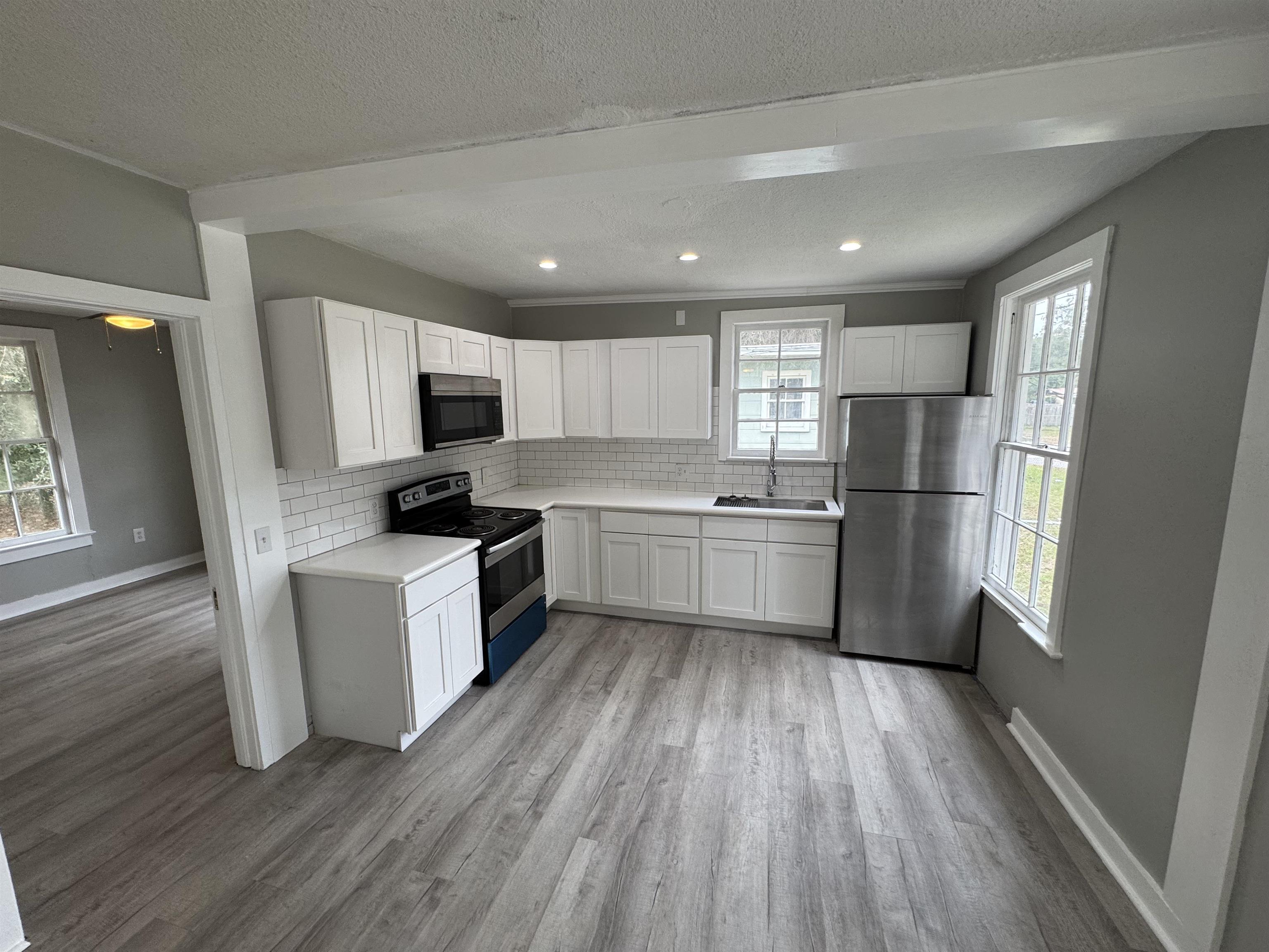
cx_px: 634
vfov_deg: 85.7
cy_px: 476
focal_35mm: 14
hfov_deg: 102.1
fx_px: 513
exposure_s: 1/120
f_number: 2.2
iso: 125
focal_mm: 2.22
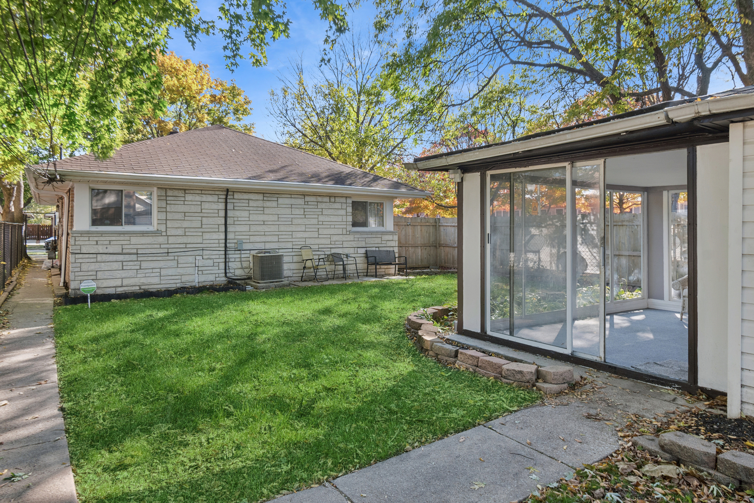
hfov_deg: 81.2
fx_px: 440
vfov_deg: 59.5
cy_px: 252
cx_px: 377
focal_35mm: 21
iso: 400
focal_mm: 14
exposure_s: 1/30
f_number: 8
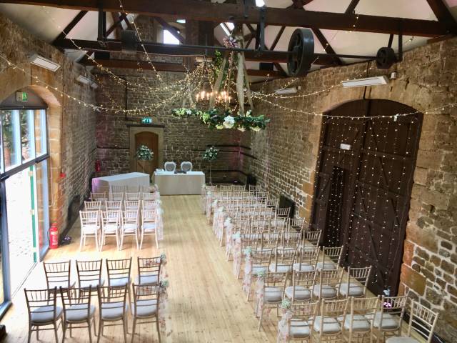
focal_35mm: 29
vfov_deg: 48.2
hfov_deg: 61.7
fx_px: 383
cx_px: 228
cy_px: 172
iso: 32
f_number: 2.2
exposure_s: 1/50
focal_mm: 4.15
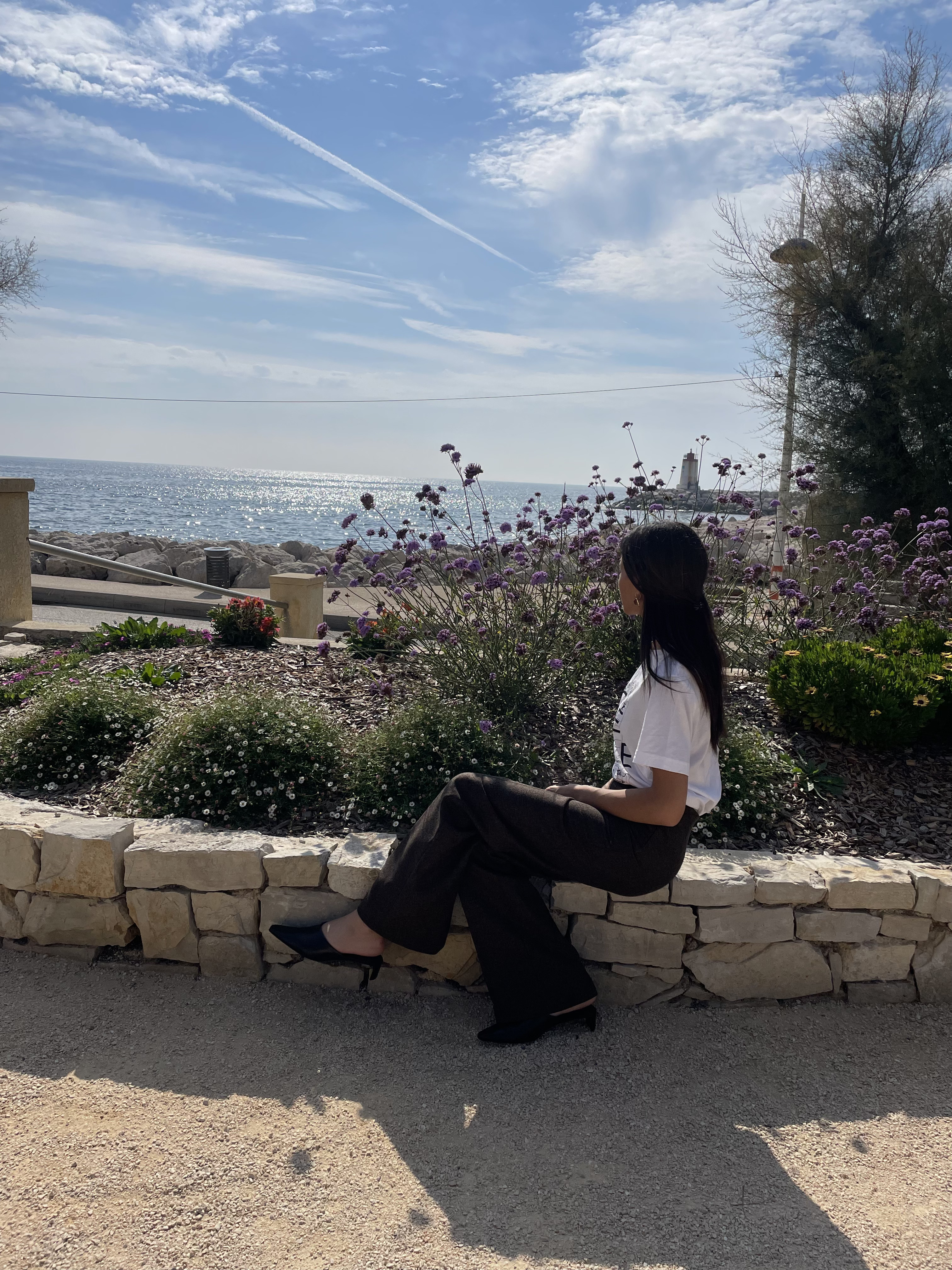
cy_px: 635
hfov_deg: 53.1
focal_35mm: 26
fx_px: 953
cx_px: 476
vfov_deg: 67.3
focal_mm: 4.2
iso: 50
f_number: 1.6
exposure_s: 1/20408
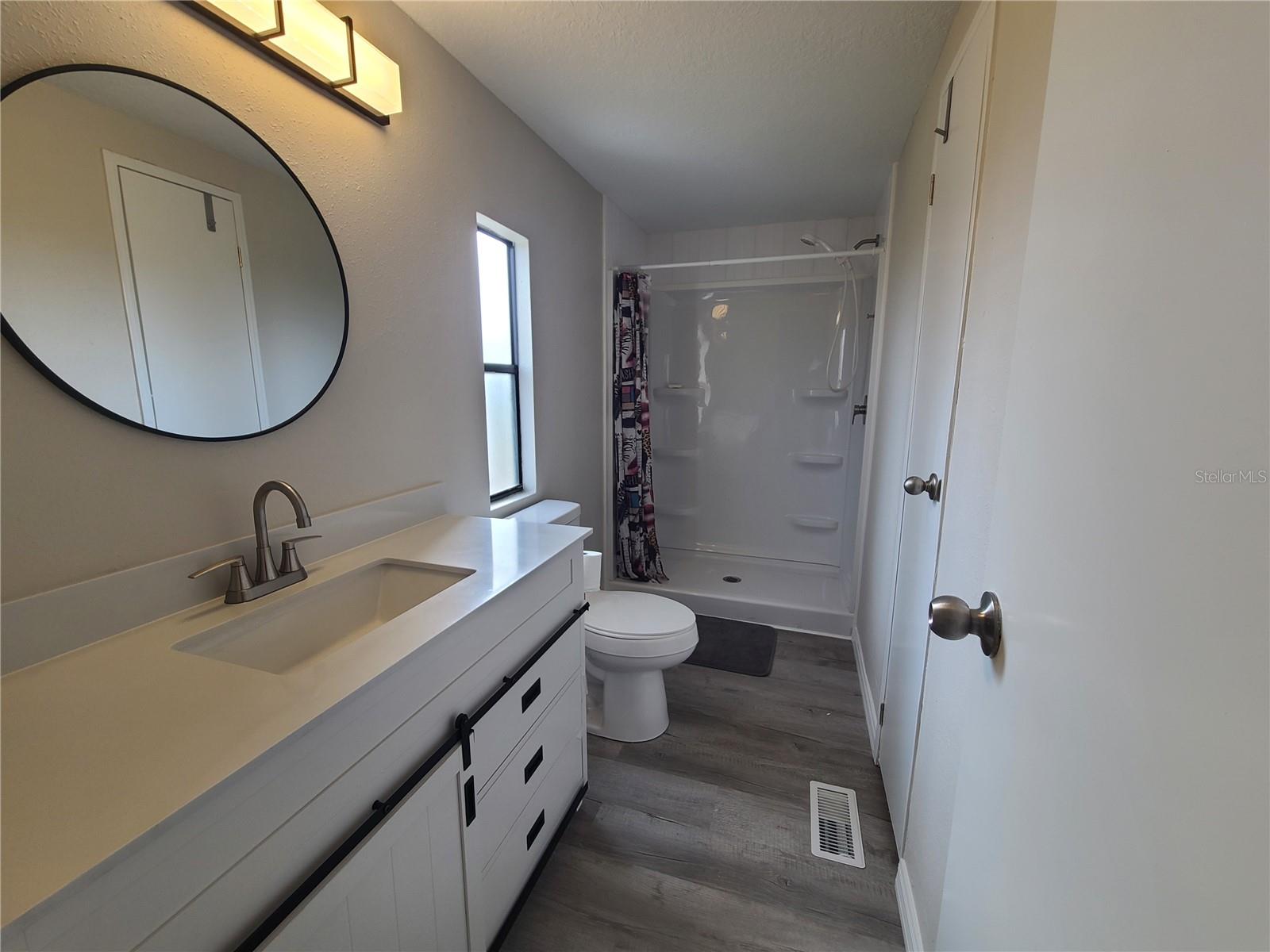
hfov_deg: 106.2
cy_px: 476
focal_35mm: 13
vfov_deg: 89.9
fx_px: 477
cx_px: 635
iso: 80
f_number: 2.2
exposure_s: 1/120
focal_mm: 2.2
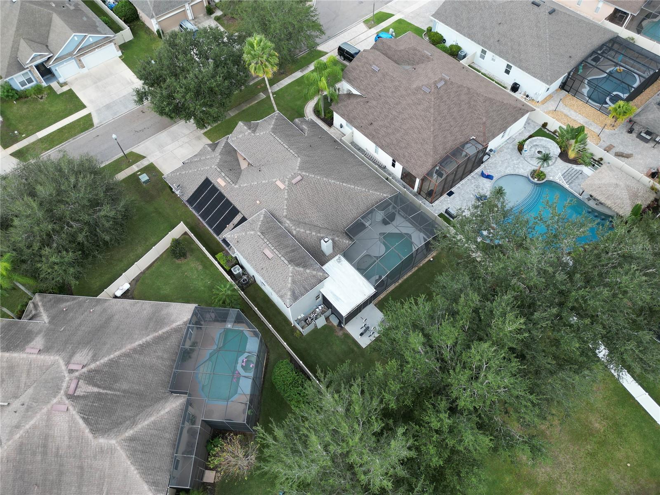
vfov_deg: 56.8
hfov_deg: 71.6
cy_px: 248
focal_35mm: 24
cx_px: 330
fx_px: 458
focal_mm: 6.72
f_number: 1.7
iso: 130
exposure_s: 1/640
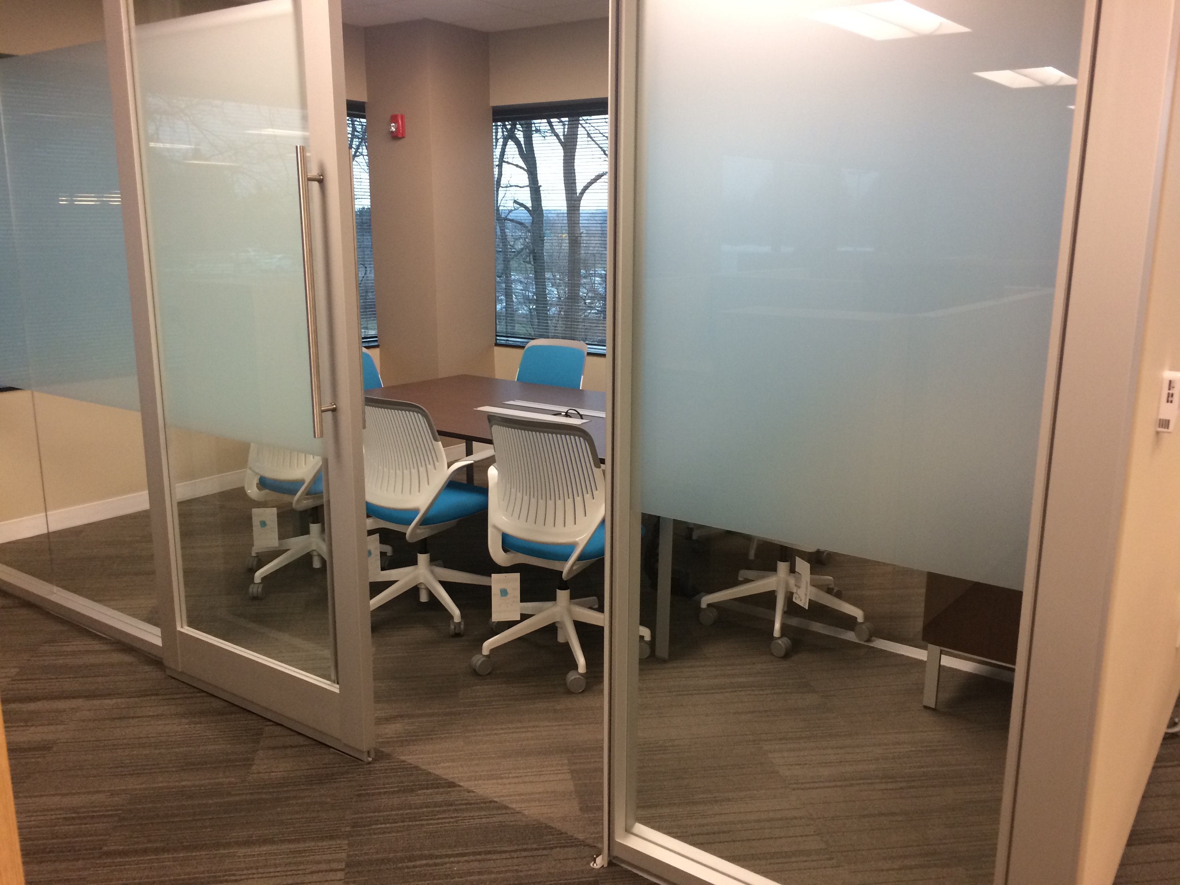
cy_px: 442
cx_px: 590
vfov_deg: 48.2
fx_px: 989
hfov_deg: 61.7
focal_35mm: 29
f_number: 2.2
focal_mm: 4.15
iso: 125
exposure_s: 1/30
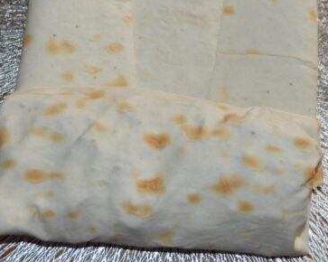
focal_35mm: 76
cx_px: 171
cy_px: 99
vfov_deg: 20.1
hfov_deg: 25.1
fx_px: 737
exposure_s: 1/60
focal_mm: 28
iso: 640
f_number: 4.5
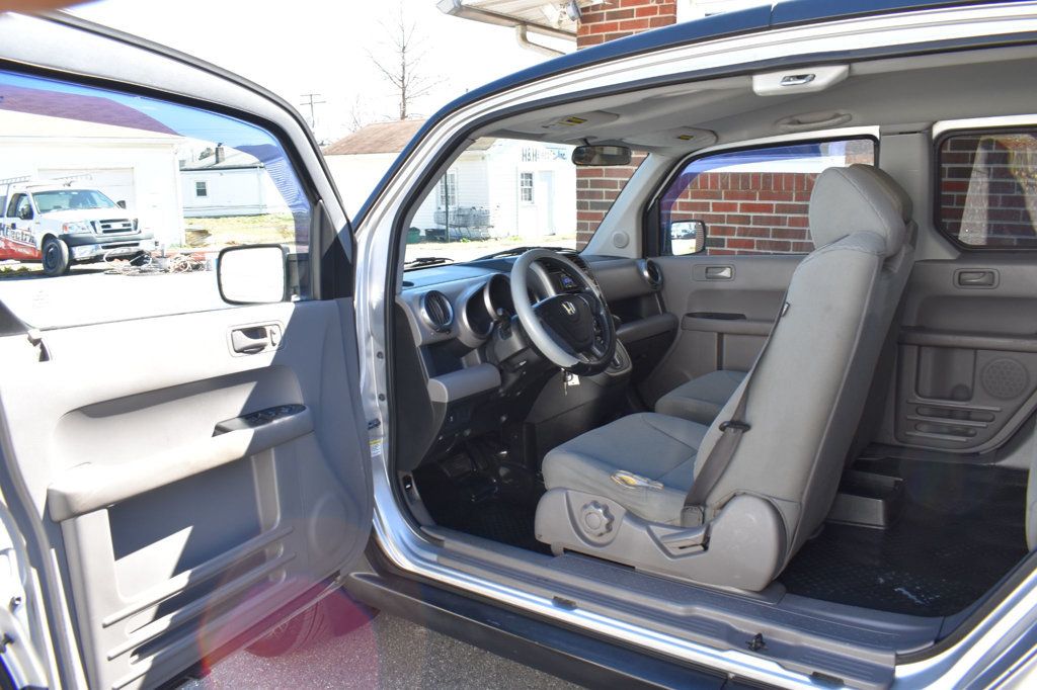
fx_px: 777
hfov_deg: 67.4
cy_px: 345
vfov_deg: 47.9
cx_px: 518
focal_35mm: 27
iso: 400
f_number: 8
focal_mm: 18
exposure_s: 1/125
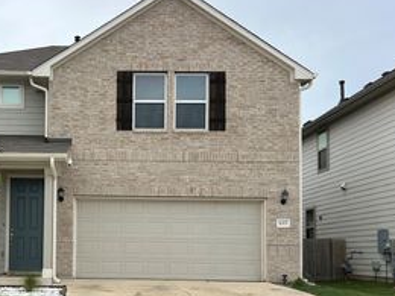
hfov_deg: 37.1
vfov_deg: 28.7
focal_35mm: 50
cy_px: 218
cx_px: 93
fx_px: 571
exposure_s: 1/1553
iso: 50
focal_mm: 5.7
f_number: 1.5
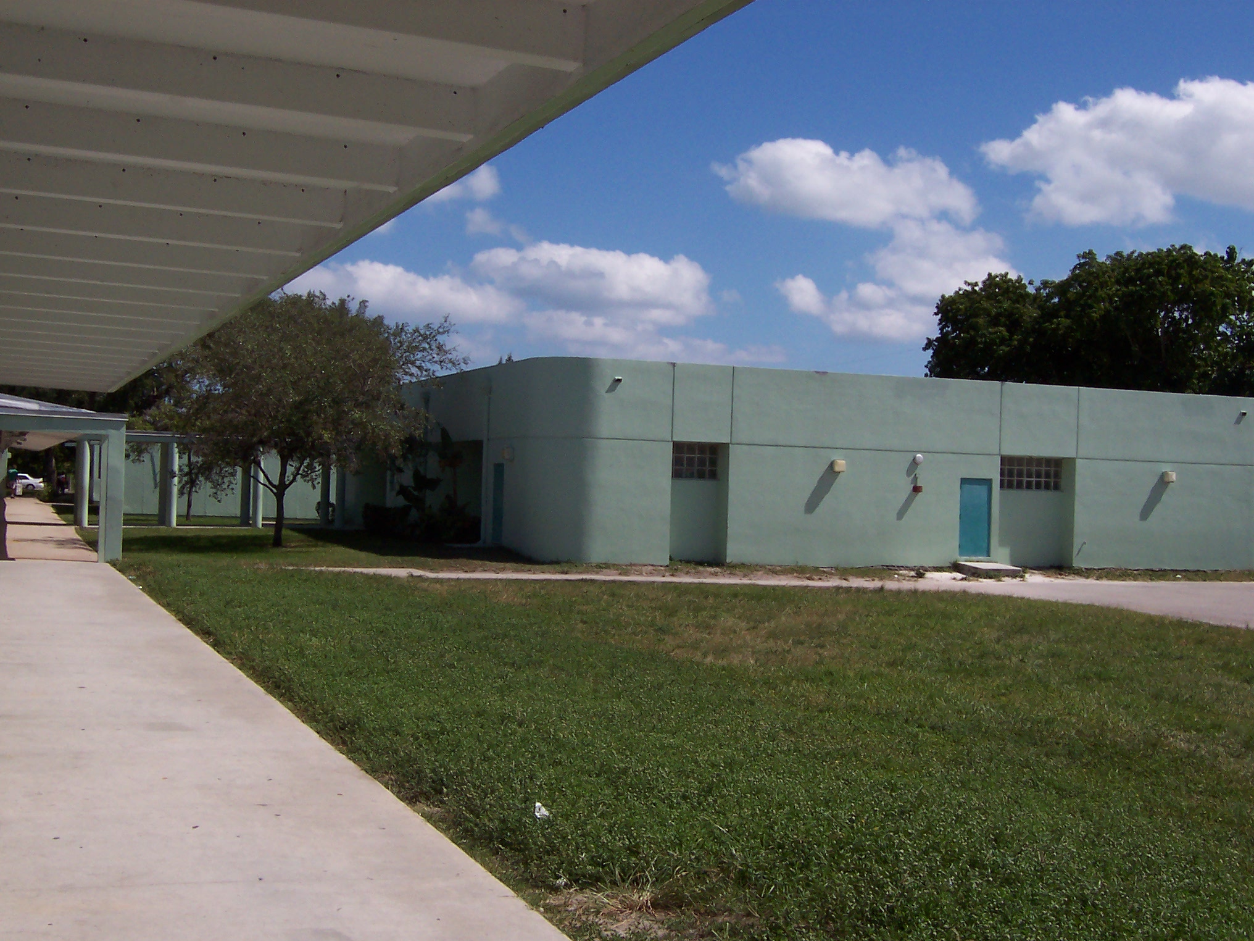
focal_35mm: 52
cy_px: 470
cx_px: 627
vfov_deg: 28.0
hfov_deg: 36.8
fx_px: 1884
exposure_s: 1/1000
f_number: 6.7
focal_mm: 8
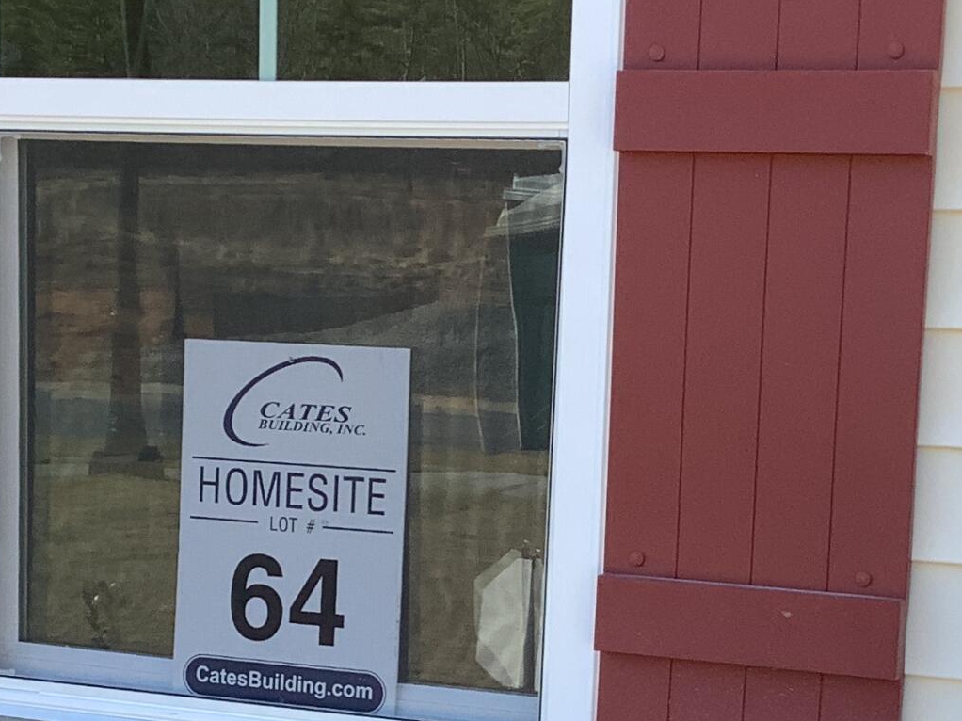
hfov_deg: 21.5
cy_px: 644
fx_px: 2528
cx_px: 510
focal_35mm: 91
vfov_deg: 16.0
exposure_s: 1/342
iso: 25
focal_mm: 3.3
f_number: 2.4
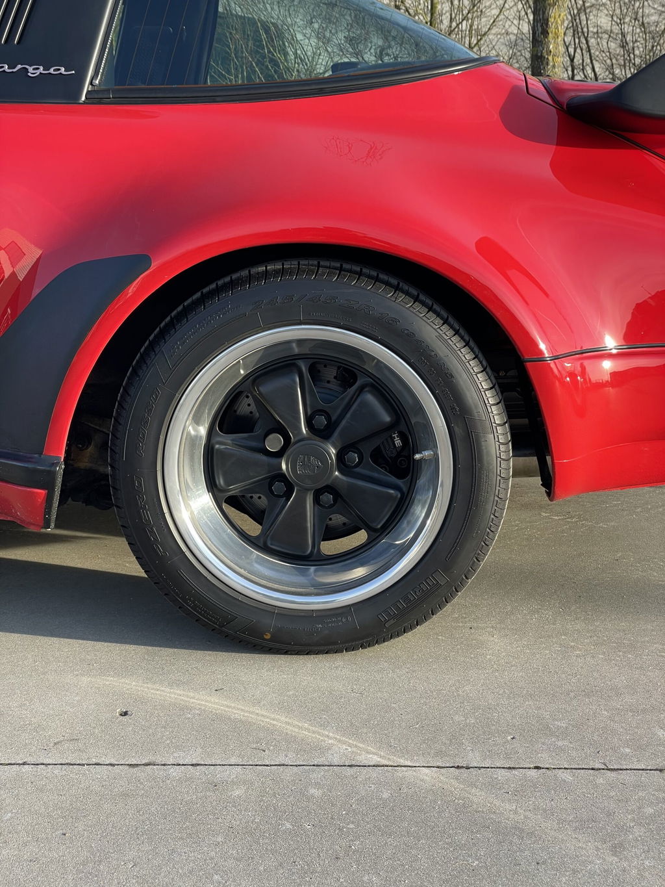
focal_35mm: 52
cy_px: 444
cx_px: 332
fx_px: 1332
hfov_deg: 28.0
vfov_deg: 36.8
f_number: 2
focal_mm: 6
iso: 25
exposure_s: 1/175
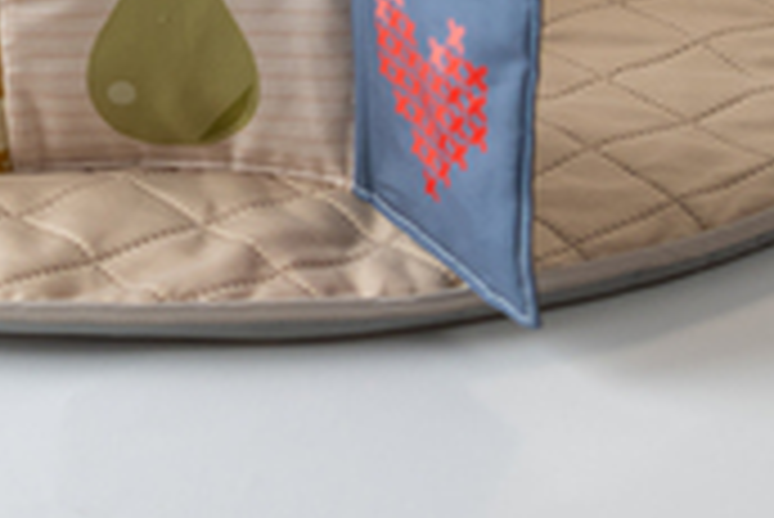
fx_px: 5315
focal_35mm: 247
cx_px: 184
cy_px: -110
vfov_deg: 5.5
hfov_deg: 8.3
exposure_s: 1/500
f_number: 4.5
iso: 500
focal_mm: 85
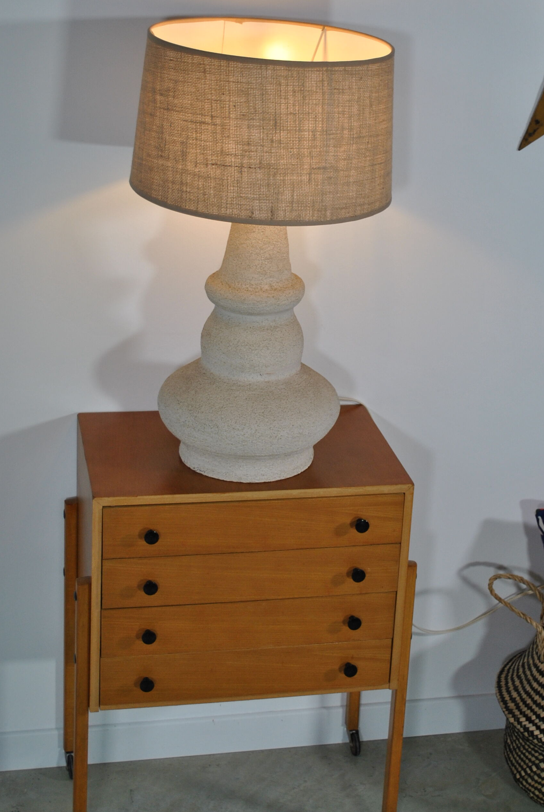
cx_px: 370
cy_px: 337
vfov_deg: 30.1
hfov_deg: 20.4
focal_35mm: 67
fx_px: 1509
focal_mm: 29
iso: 200
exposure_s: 1/80
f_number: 4.5
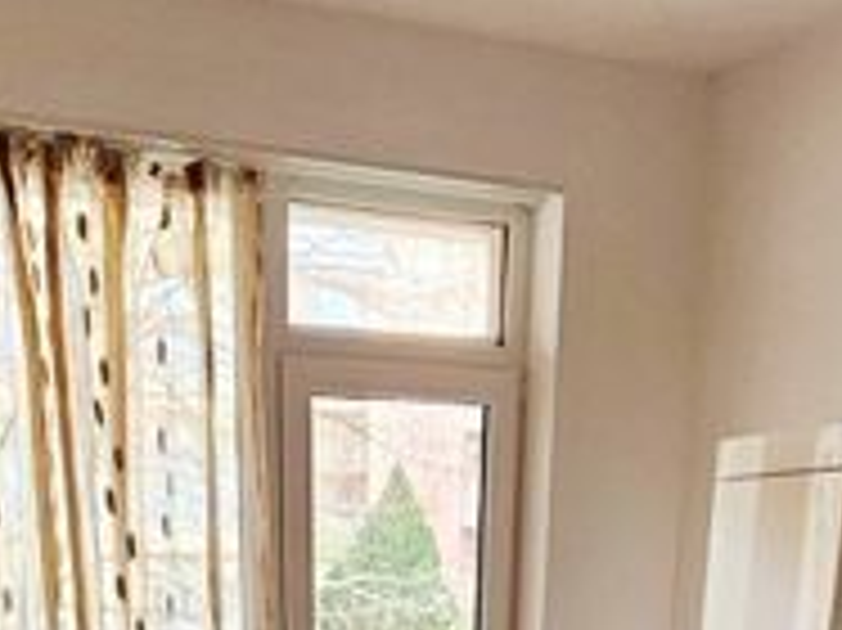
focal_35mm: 49
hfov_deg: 38.8
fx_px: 1191
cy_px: 1030
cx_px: 349
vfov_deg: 22.3
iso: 64
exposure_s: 1/50
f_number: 2.2
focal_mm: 1.7
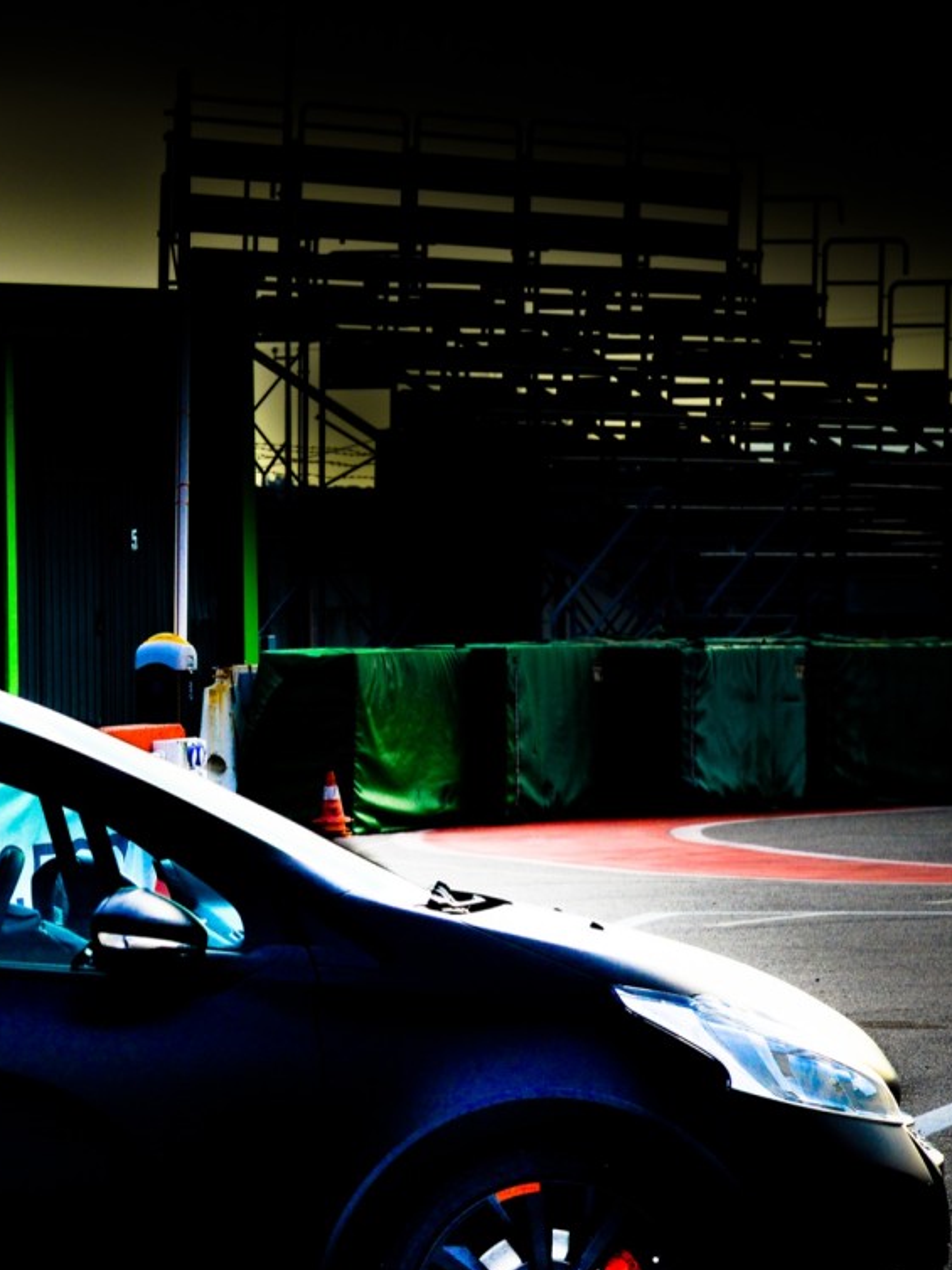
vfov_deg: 8.1
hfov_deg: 6.0
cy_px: 721
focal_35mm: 245
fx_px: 8989
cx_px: -214
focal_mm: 120
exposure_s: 1/400
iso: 400
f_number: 10
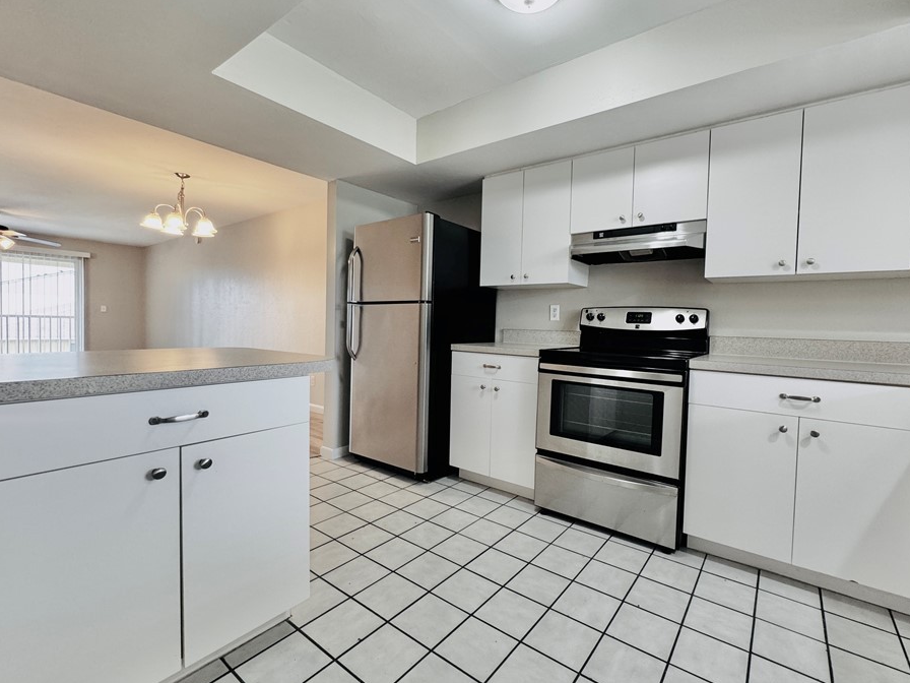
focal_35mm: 16
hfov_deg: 94.4
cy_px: 335
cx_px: 485
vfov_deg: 78.1
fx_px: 421
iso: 160
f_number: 2.2
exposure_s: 1/60
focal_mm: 2.22
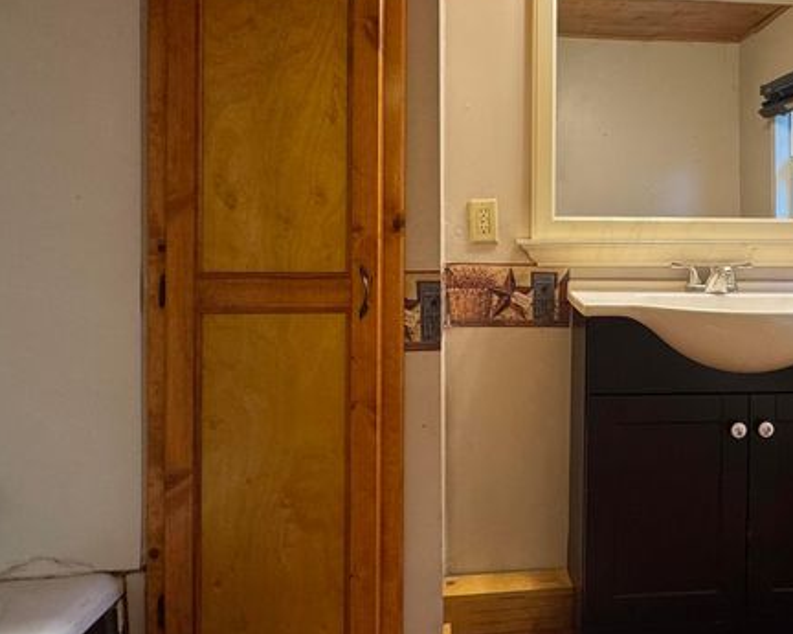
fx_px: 633
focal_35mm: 27
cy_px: 239
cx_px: 559
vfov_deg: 52.6
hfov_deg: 61.7
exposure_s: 1/120
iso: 250
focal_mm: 2.22
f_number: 2.2
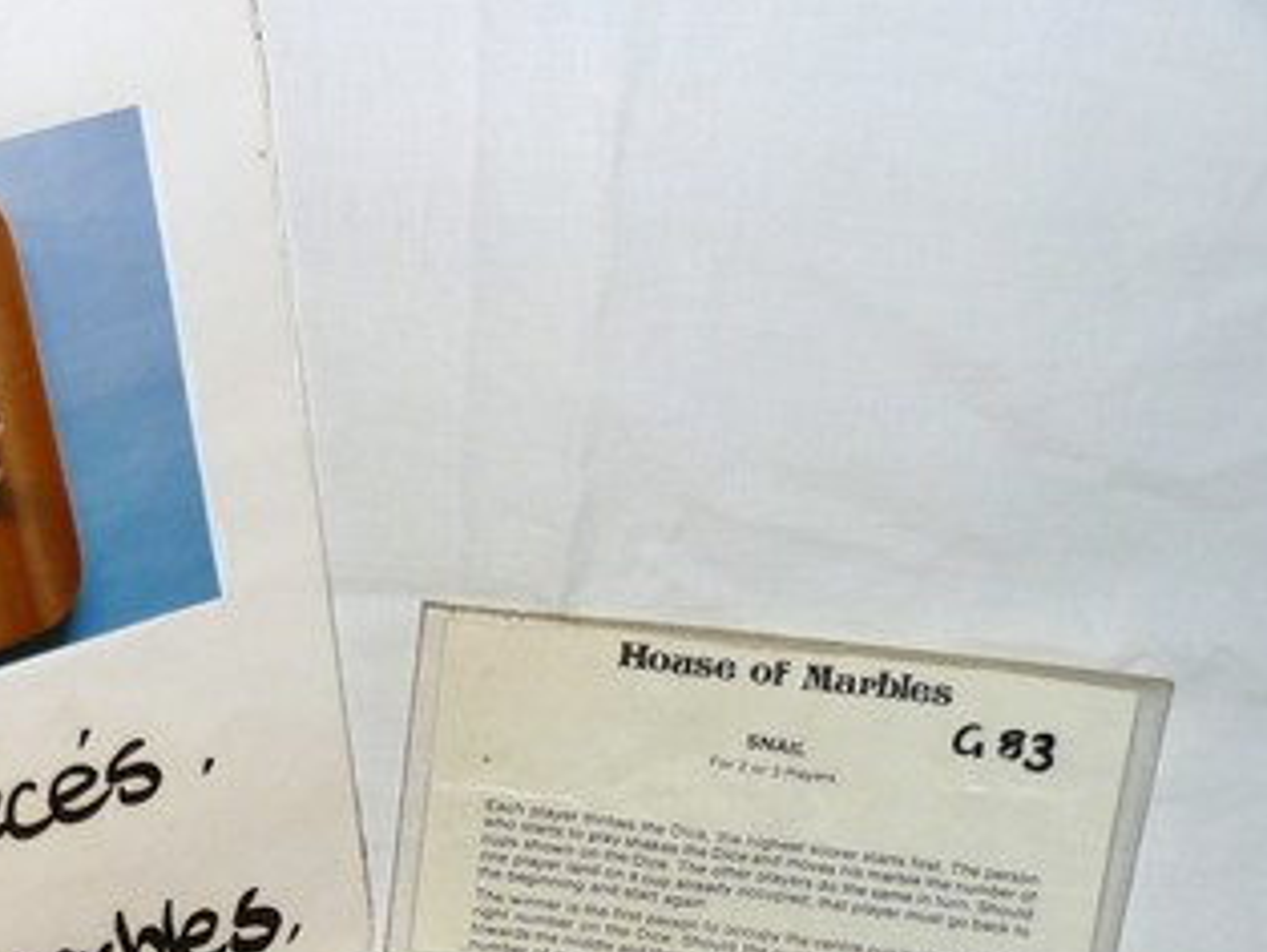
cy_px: 1061
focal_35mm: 84
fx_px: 3077
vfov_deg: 17.0
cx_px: 335
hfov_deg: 23.1
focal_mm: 5.5
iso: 100
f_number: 2.8
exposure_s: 1/30
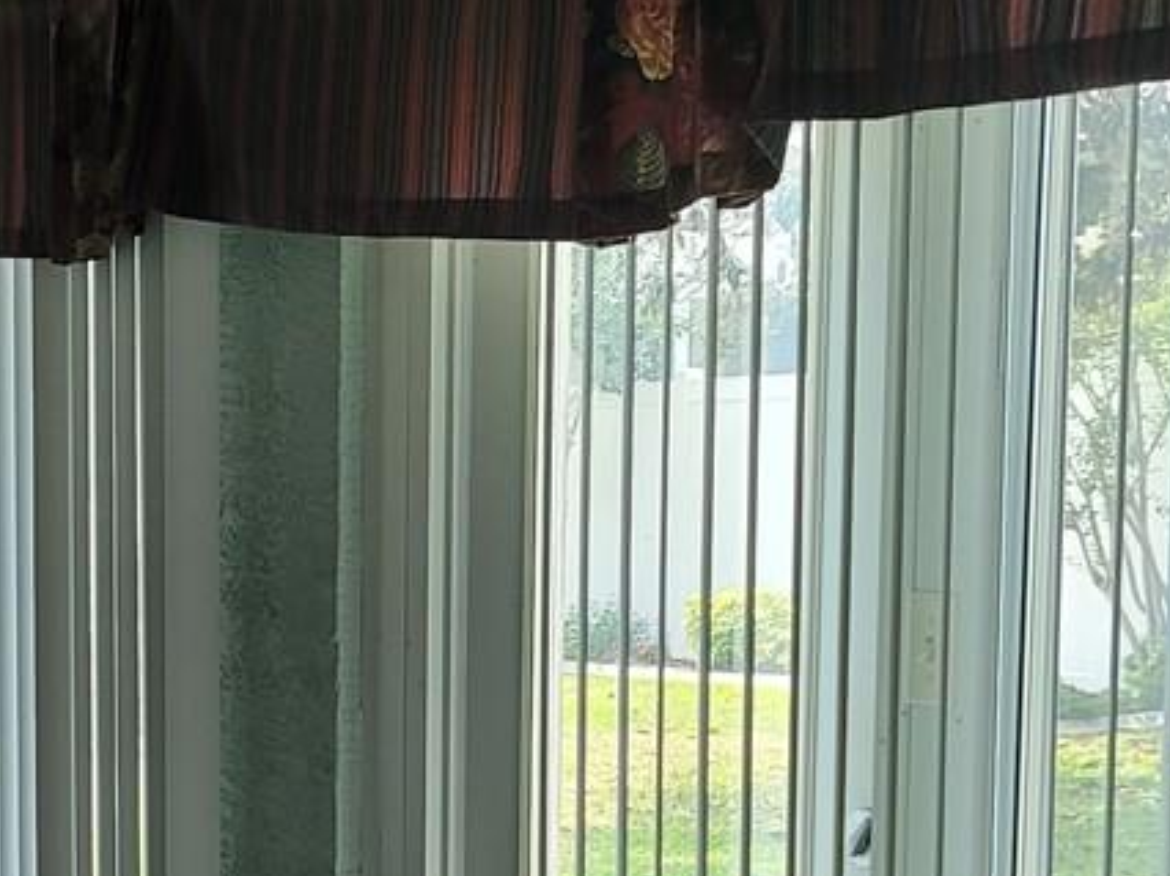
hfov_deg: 19.6
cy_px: 851
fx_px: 3175
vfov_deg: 15.5
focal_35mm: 94
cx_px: -242
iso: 64
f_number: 1.8
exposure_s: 1/120
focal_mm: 7
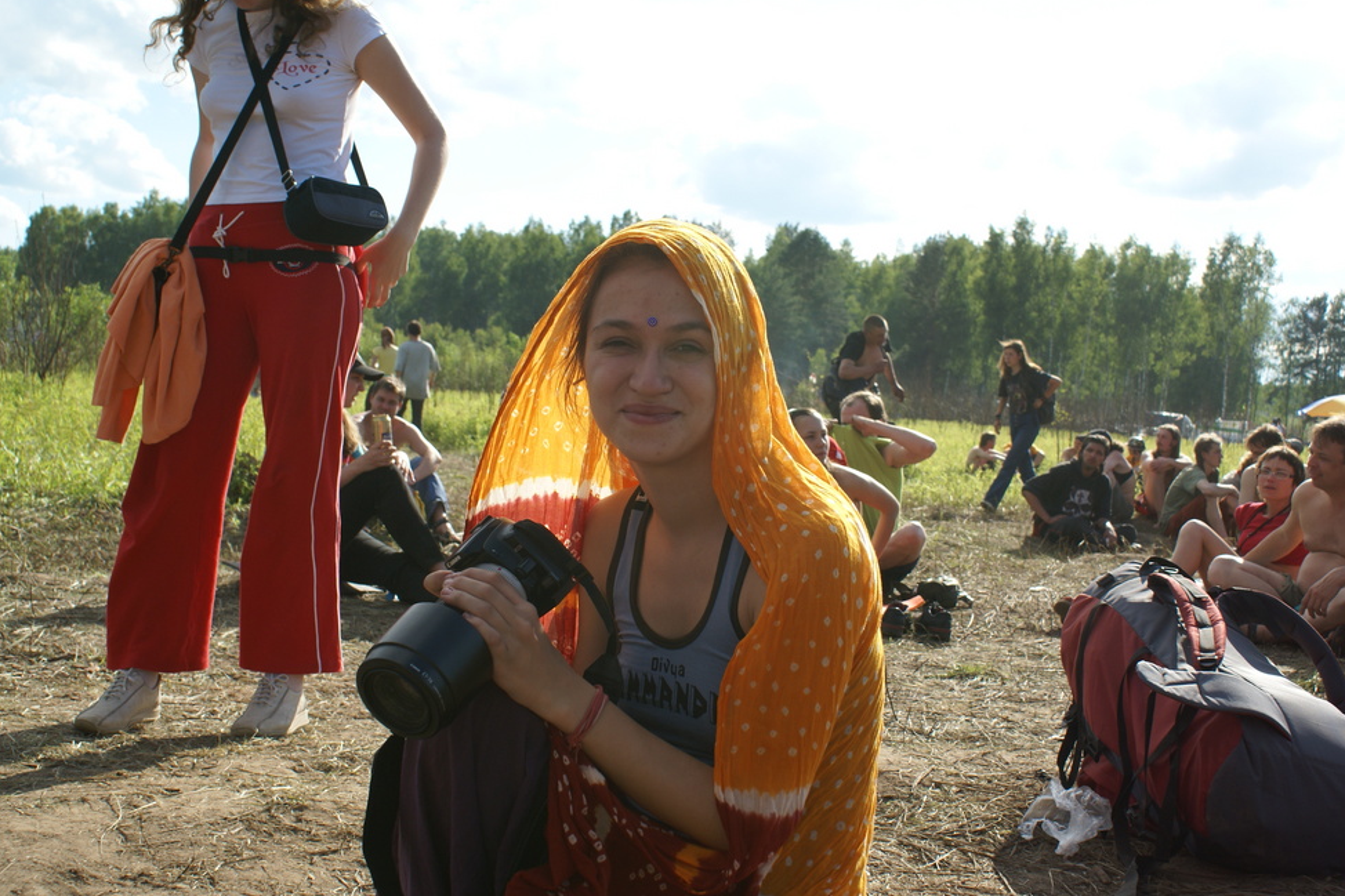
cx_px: 661
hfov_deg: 47.4
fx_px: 1531
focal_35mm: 41
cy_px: 461
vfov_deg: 32.6
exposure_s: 1/320
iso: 100
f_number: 7.1
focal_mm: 26
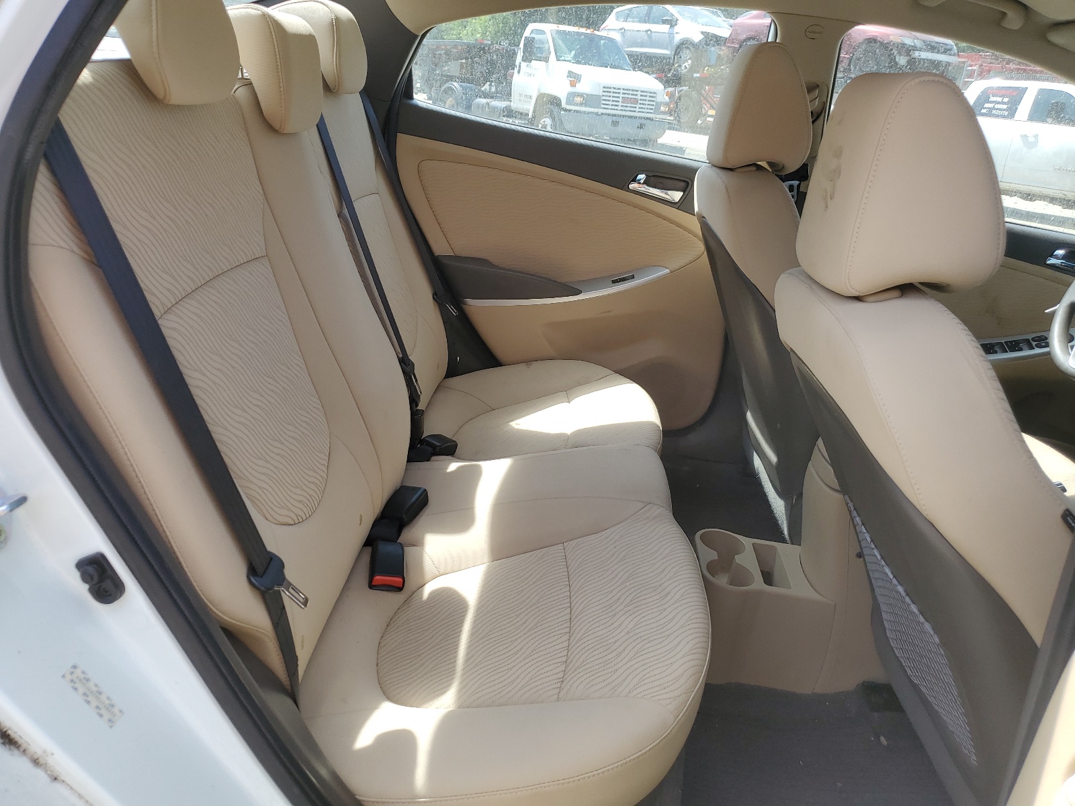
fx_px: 807
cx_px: 538
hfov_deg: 67.3
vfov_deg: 53.1
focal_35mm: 26
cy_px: 403
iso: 50
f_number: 1.5
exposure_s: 1/833
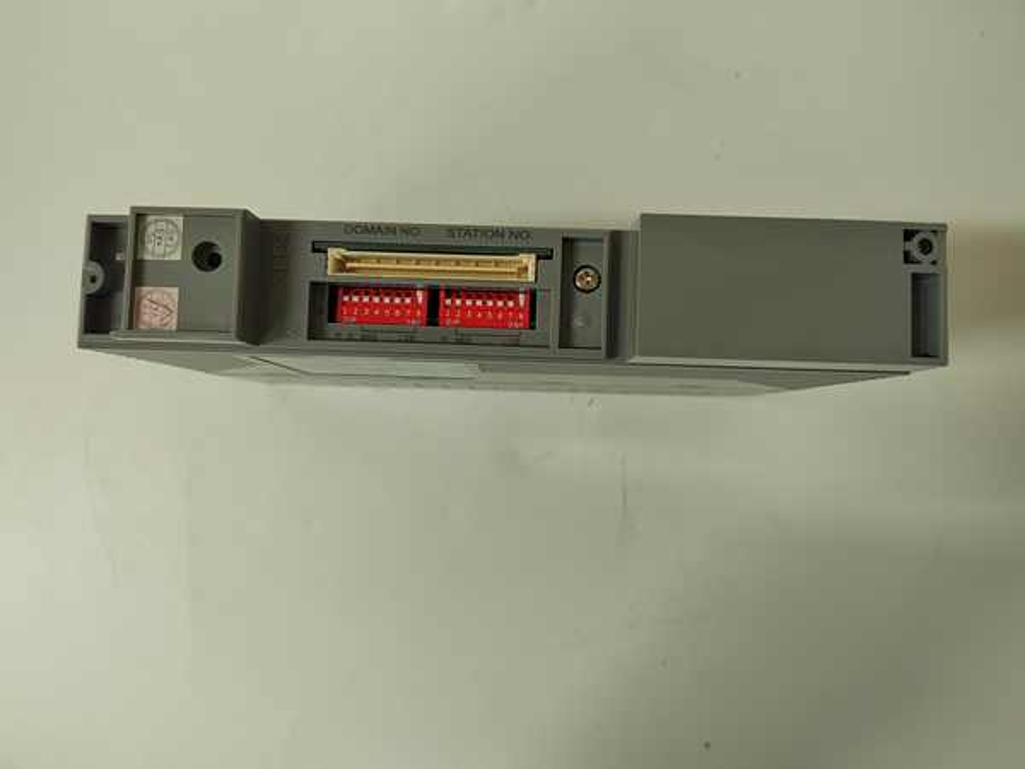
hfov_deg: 73.9
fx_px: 681
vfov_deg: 58.9
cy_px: 384
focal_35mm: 23
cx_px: 512
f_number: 1.9
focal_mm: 5.52
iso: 1797
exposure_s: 1/100
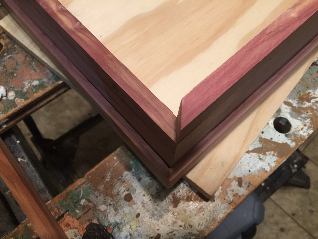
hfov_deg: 61.7
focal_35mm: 29
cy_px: 120
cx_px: 159
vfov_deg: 48.2
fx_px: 266
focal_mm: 4.15
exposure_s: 1/30
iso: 100
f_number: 2.2
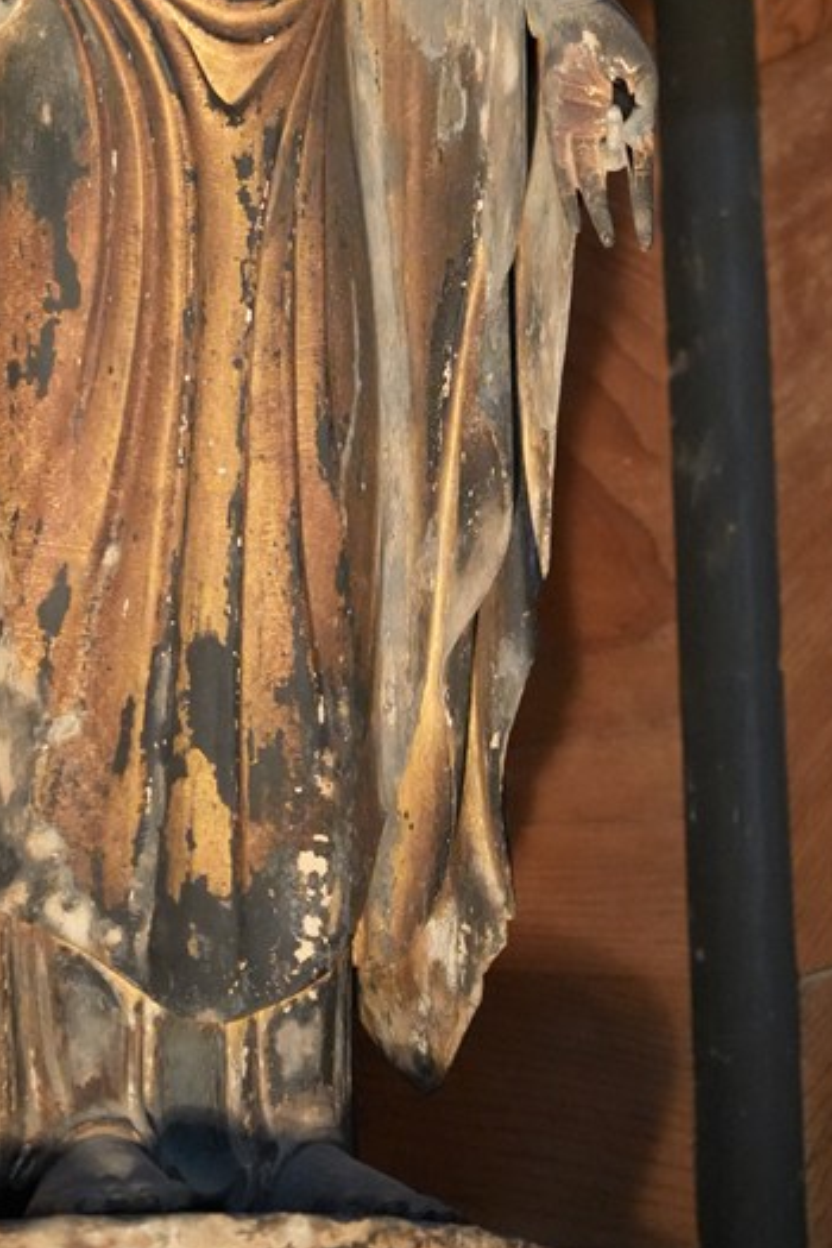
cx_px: 228
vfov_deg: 13.0
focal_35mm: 156
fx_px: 5408
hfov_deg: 8.8
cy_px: 43
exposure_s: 1/100
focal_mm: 80
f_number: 4
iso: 12800
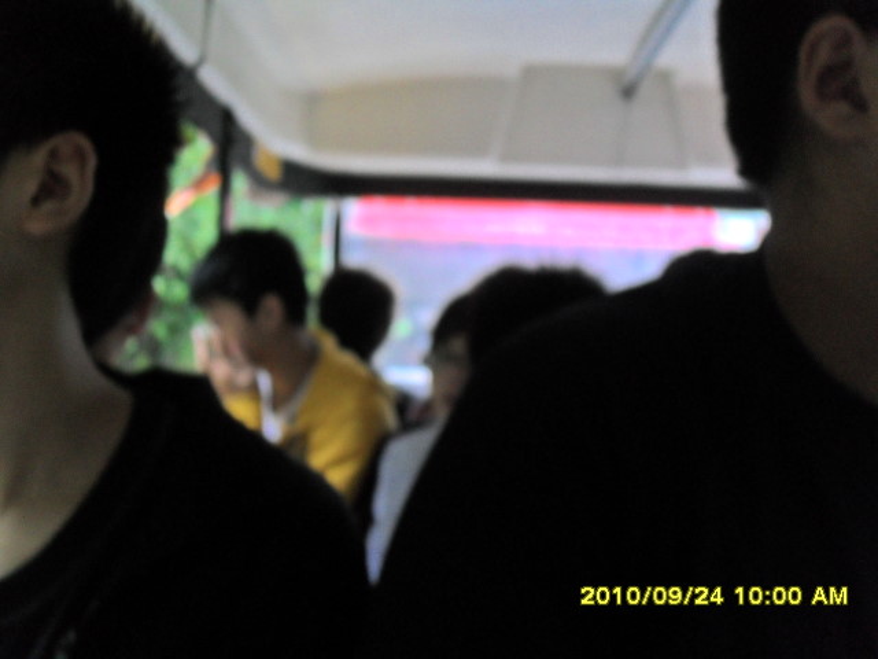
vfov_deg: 29.1
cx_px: 439
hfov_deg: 38.2
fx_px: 1268
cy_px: 330
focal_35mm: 50
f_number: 3.3
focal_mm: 8.8
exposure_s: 1/20
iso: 400
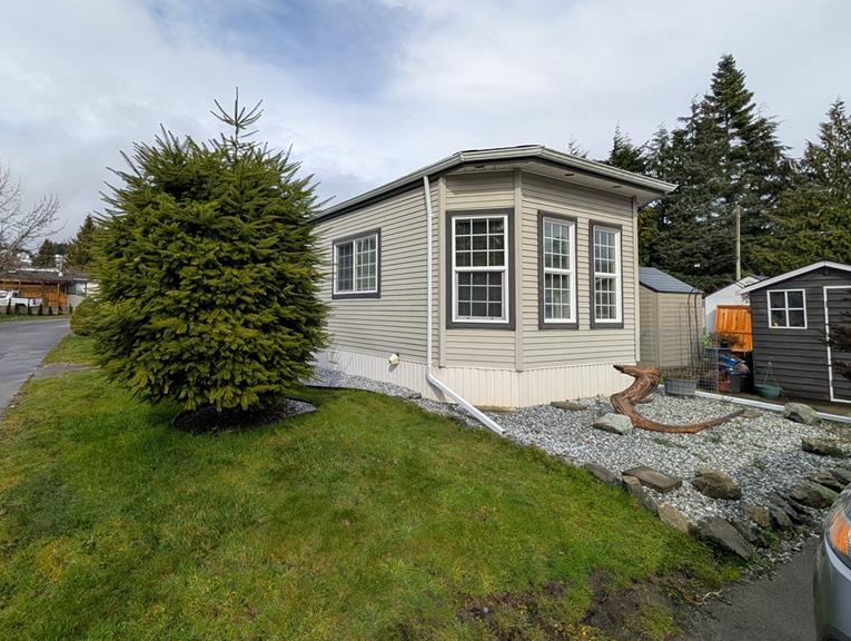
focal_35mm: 16
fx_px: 394
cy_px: 289
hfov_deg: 92.5
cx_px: 319
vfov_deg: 78.0
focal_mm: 2.02
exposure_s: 1/2252
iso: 48
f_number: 1.7
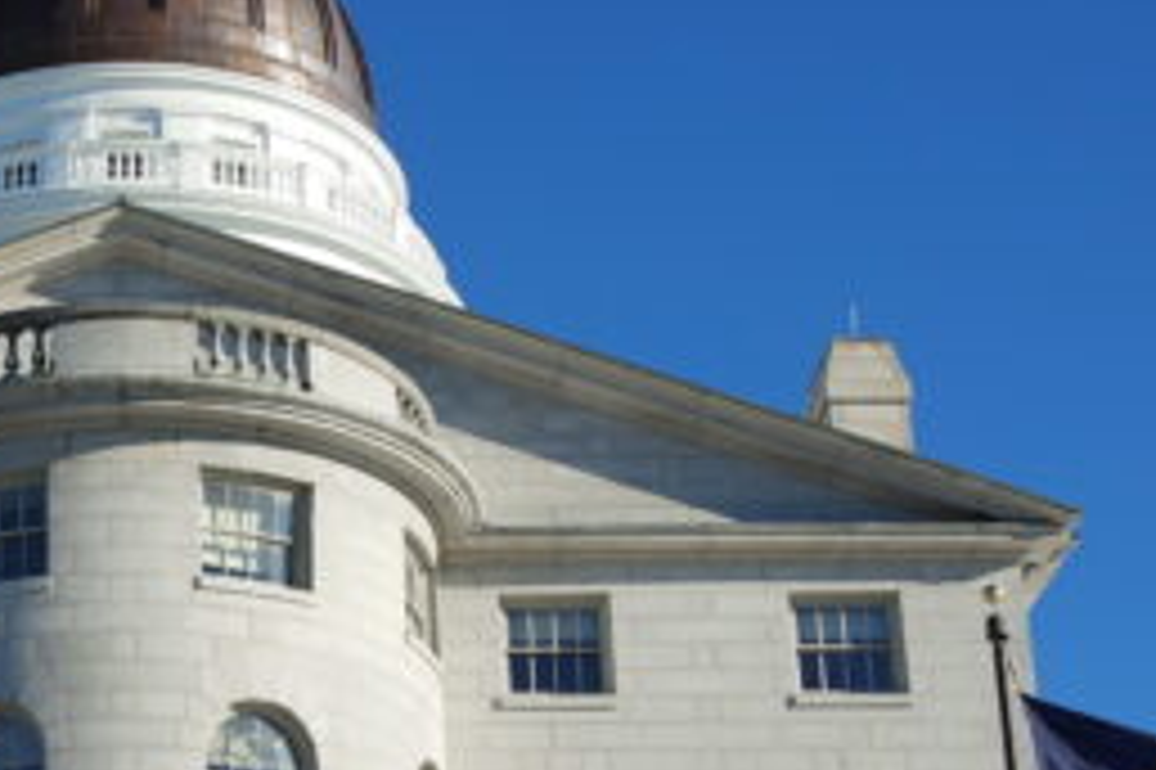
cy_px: 567
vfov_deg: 16.2
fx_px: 2696
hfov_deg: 23.6
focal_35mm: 84
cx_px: 130
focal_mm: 24
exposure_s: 1/320
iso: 100
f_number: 6.3
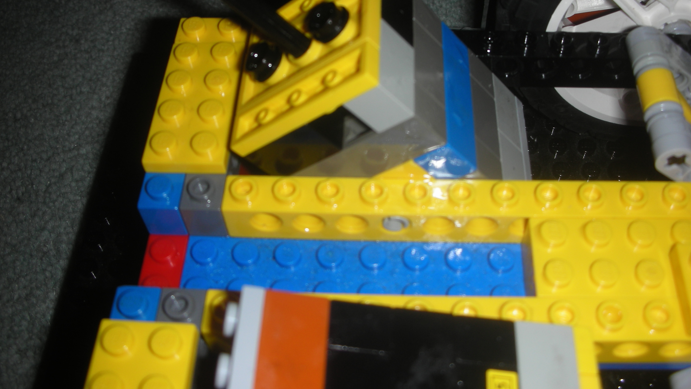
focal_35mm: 39
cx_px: 344
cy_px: 138
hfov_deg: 51.6
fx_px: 715
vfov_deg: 30.3
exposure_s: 1/60.1
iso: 50
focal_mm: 5.8
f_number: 8.5
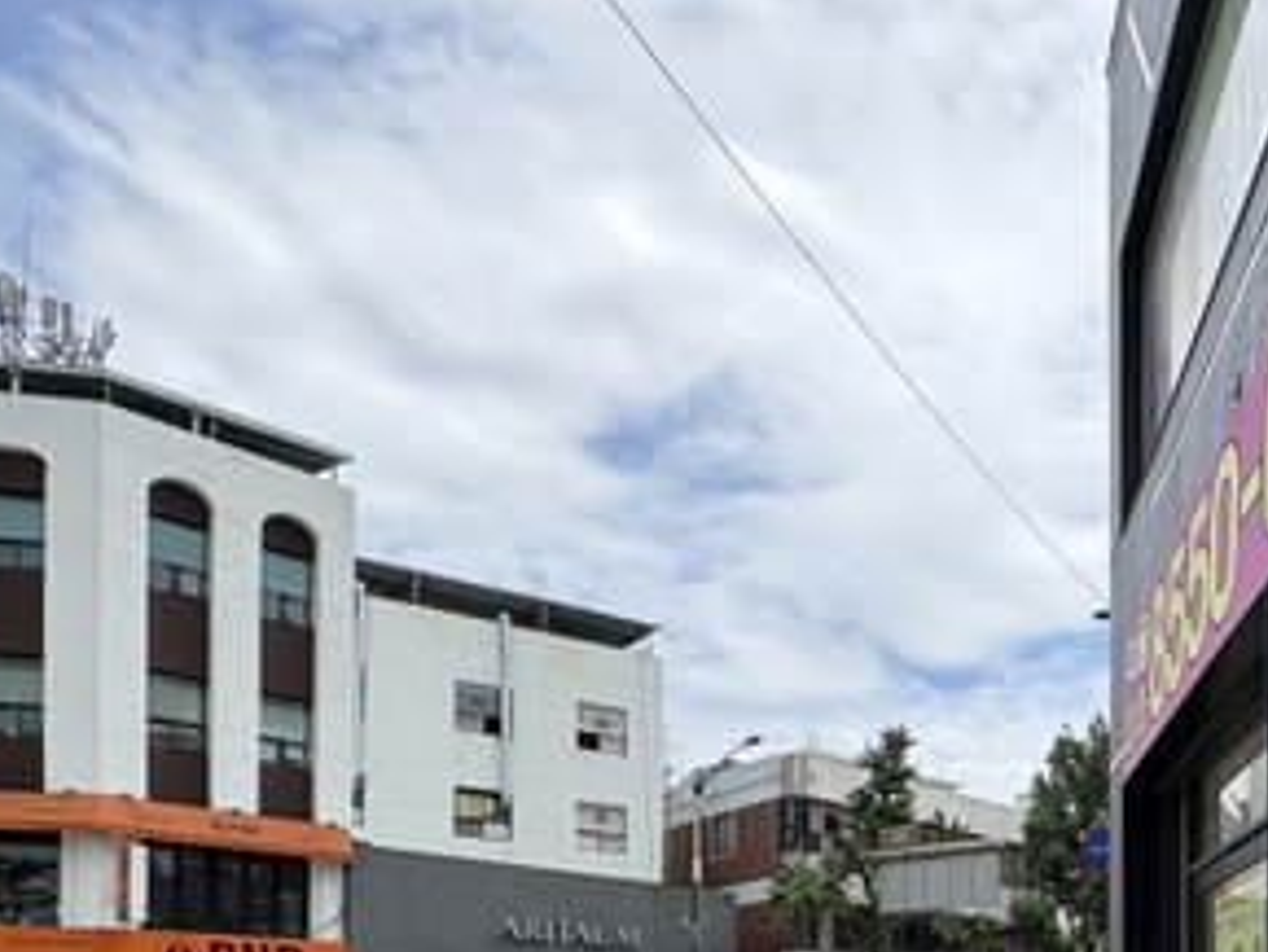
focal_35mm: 31
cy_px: 1040
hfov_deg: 49.6
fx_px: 1136
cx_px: 1215
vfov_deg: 38.1
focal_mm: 2.22
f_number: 2.2
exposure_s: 1/1256
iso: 64
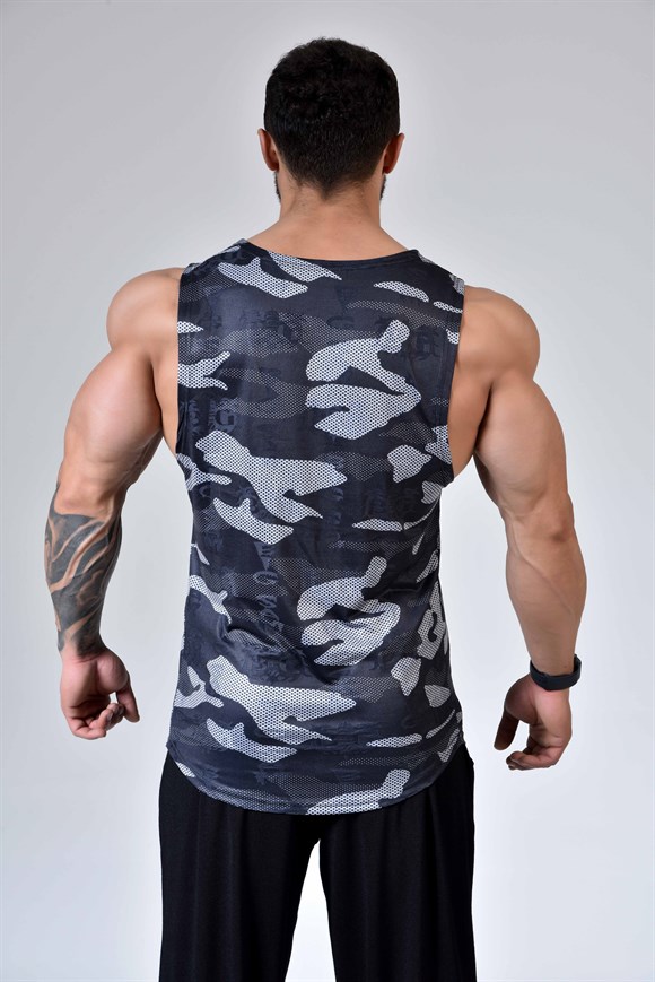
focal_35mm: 92
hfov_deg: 14.9
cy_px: 491
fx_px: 2509
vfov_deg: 22.1
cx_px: 328
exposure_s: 1/100
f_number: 11
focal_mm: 92
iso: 200
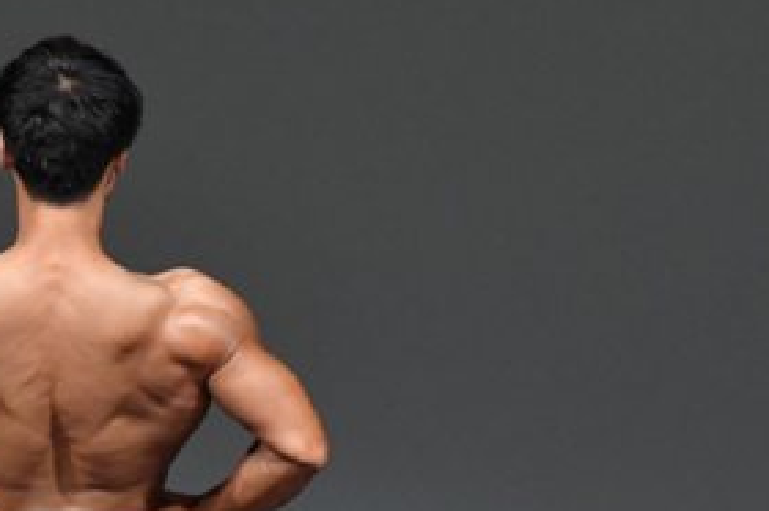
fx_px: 22147
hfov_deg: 2.0
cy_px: 585
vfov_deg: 1.3
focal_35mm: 1038
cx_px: 147
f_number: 5.6
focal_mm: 250
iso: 4000
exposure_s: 1/400
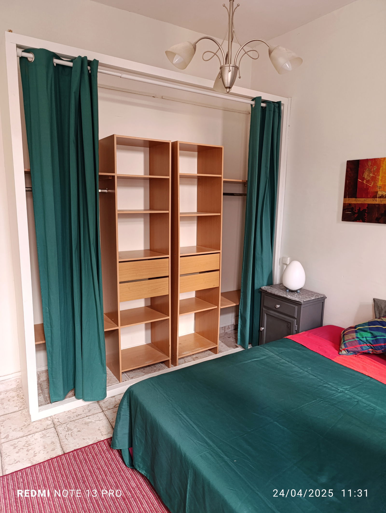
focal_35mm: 23
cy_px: 256
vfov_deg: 73.8
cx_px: 193
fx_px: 341
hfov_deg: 59.0
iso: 1250
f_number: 1.6
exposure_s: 1/33.3
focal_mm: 6.14
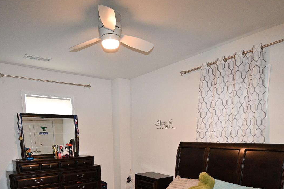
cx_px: 130
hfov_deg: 67.3
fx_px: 213
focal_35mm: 27
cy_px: 175
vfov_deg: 43.3
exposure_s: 1/200
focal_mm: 14
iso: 2000
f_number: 4
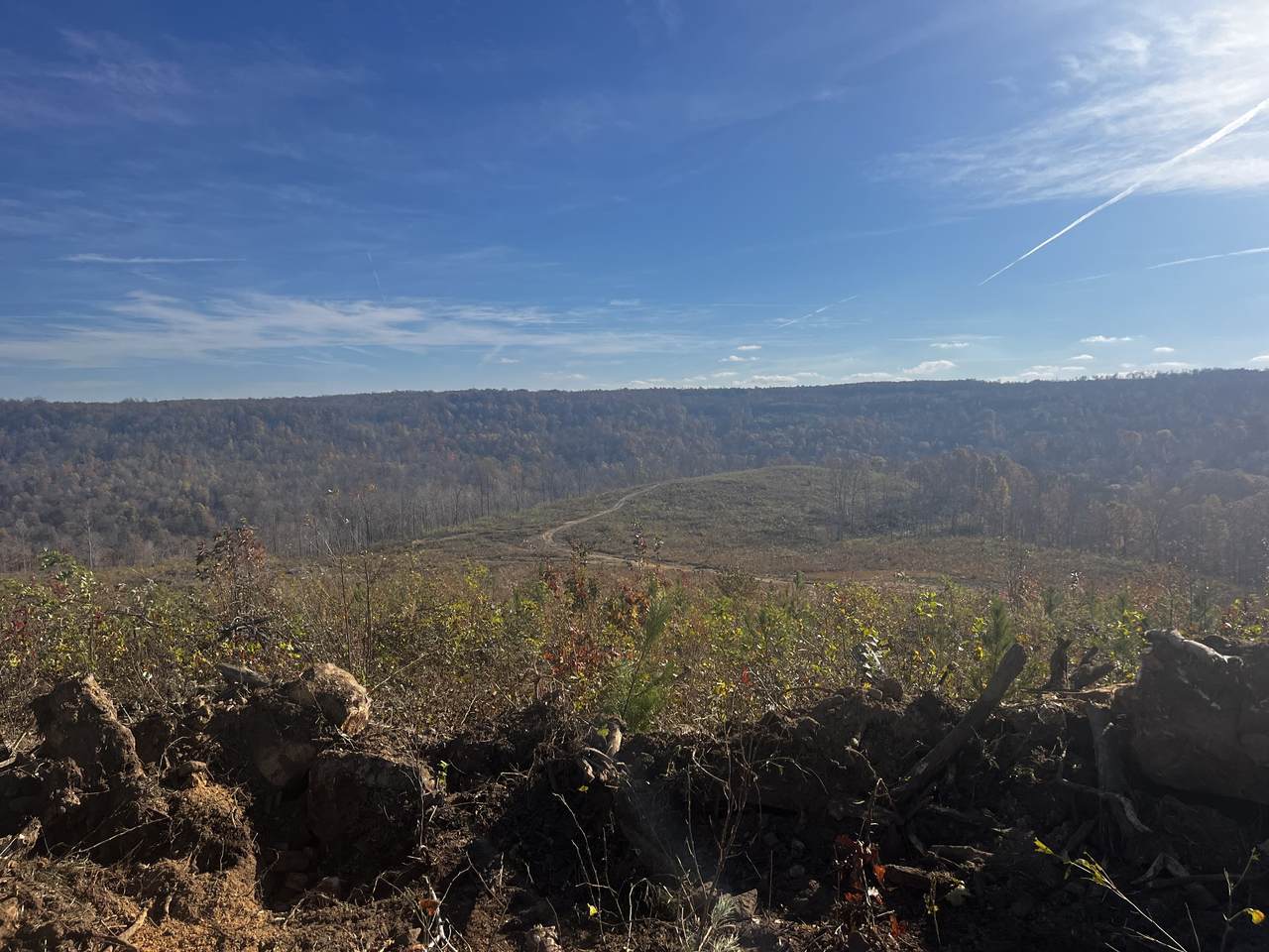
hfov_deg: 67.3
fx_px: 953
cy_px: 476
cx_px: 634
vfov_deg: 53.1
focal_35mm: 26
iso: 50
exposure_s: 1/5319
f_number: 1.6
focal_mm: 5.1
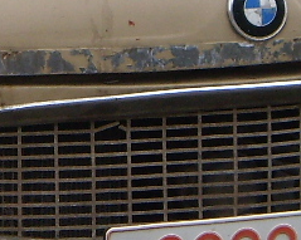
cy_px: -69
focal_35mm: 398
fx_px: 3544
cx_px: -105
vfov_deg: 3.9
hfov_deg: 4.8
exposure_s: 1/250
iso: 100
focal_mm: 13.3
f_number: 4.9
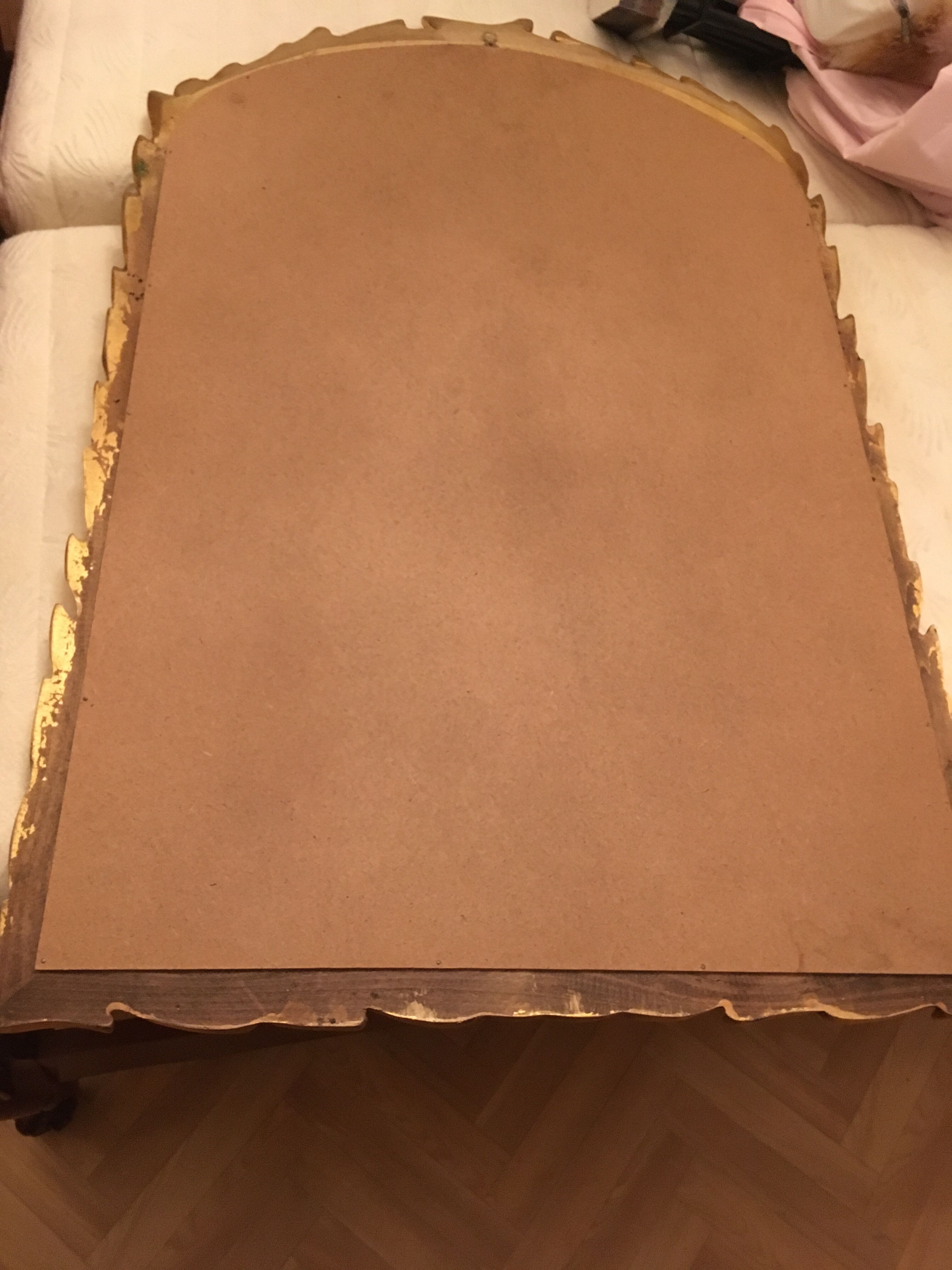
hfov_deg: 48.2
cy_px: 635
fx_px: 1063
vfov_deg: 61.7
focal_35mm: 29
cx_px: 476
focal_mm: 4.15
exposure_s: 1/17
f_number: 2.2
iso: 400
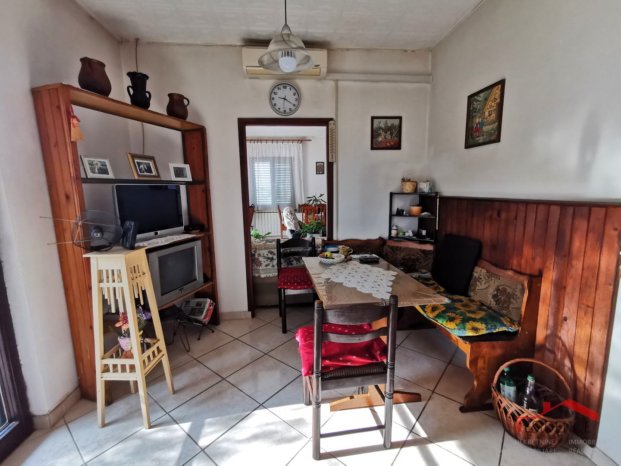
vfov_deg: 78.1
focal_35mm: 16
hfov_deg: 94.5
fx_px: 287
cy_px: 233
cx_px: 310
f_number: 2.2
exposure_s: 1/60
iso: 125
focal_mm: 2.35
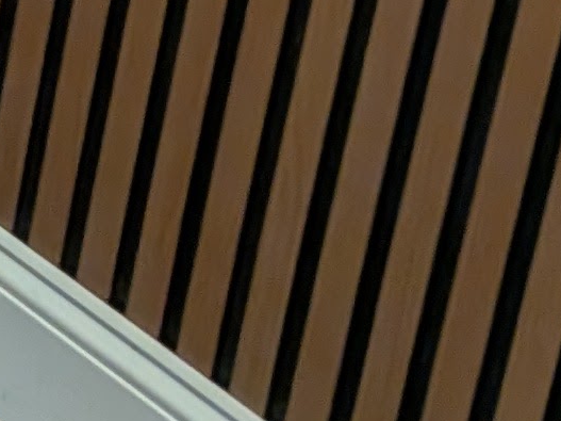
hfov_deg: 8.9
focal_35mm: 186
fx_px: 3014
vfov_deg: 7.3
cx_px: -1067
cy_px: -750
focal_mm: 6.9
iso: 185
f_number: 1.68
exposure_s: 1/120
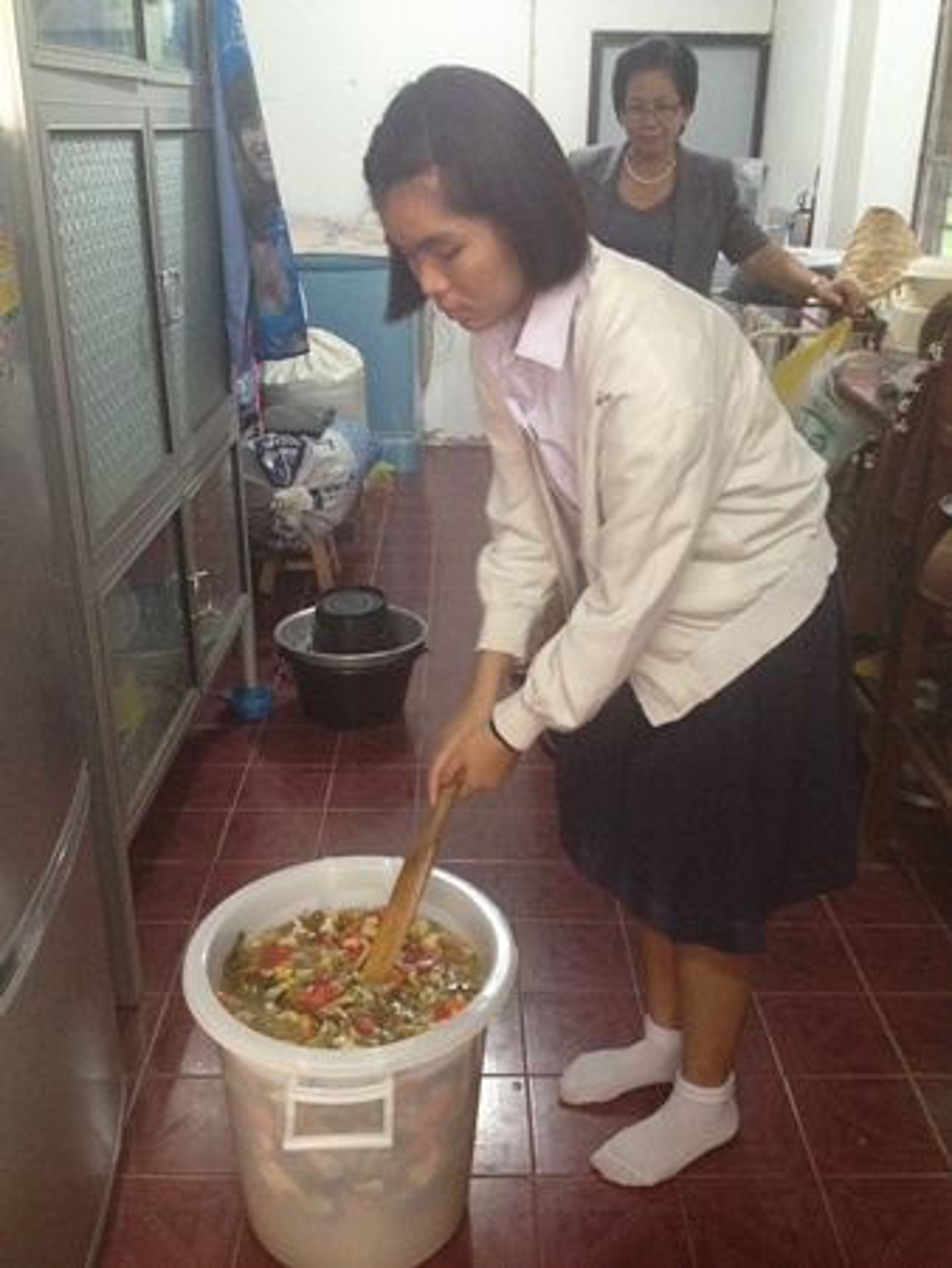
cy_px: 634
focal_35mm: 35
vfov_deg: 52.6
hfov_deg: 40.7
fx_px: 1282
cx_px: 476
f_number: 2.4
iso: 320
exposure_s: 1/20
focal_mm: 4.28
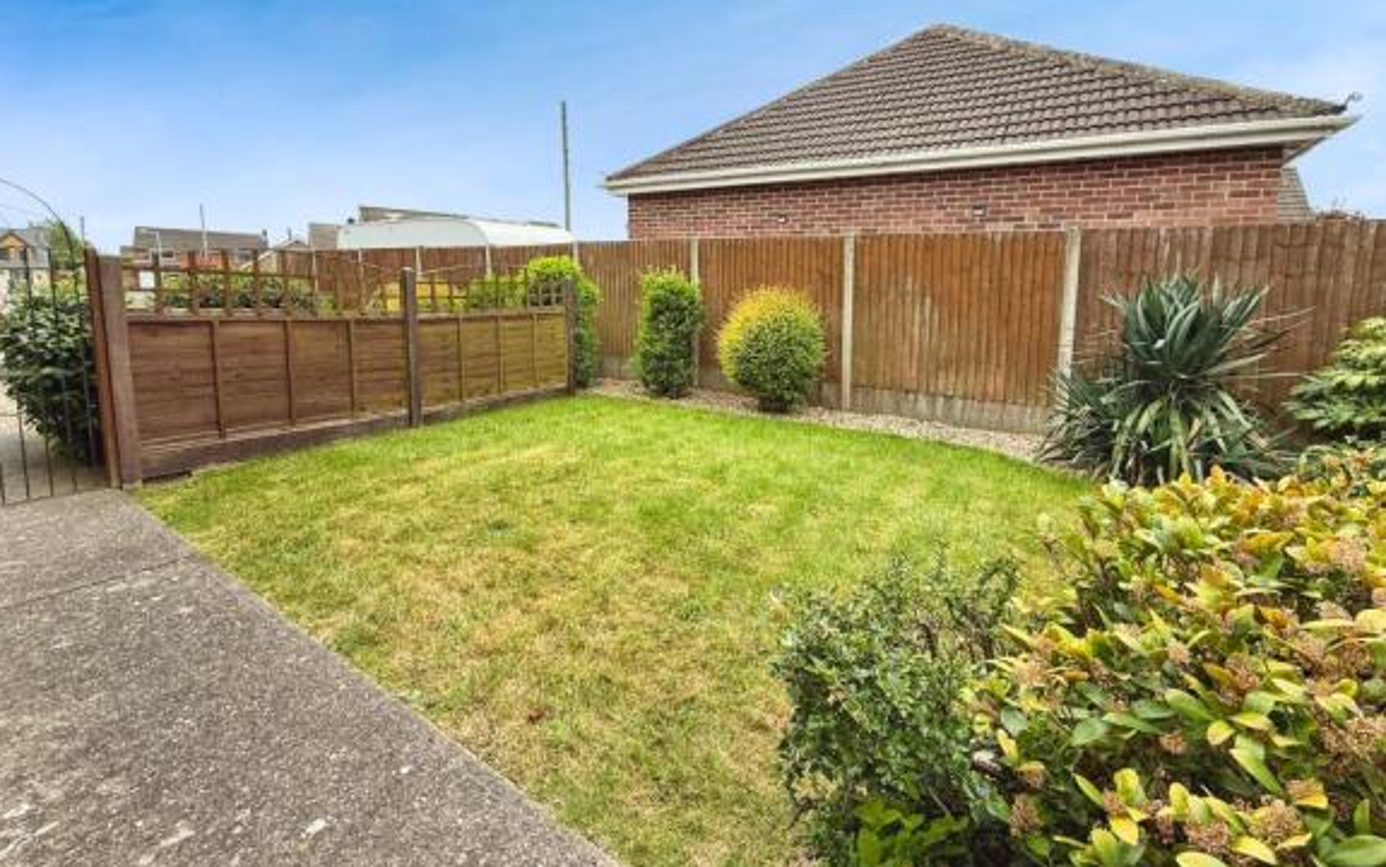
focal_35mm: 15
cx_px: 688
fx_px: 567
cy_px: 444
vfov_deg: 74.8
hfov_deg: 101.5
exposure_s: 1/679
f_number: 2.2
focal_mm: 2.22
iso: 64
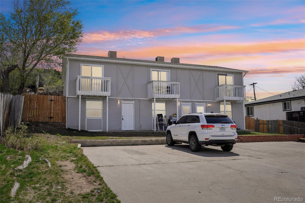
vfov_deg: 43.6
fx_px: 254
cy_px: 102
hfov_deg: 61.9
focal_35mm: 30
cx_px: 152
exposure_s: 1/750
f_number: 8
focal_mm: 20
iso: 100
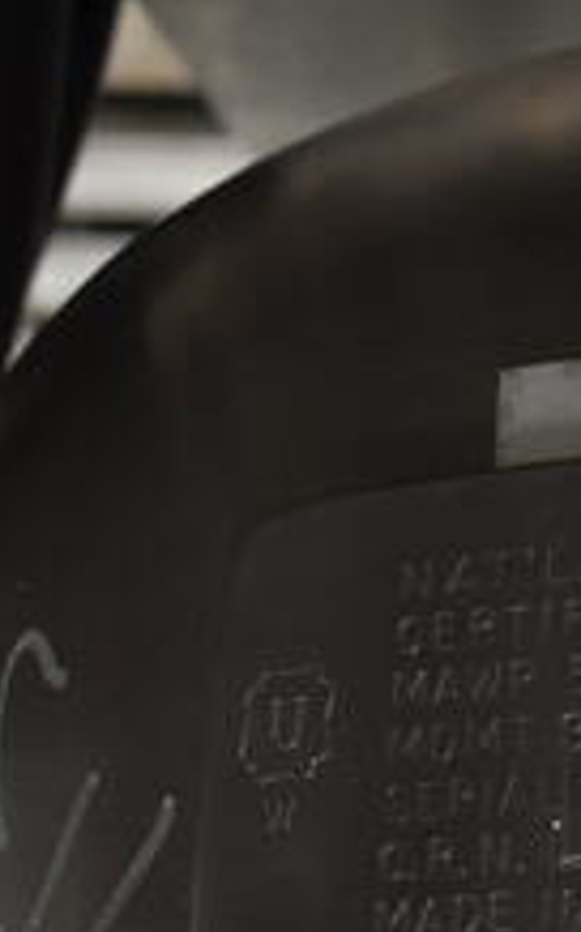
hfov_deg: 14.9
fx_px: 1953
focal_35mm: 77
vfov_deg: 26.4
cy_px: 731
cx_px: 1012
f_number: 4
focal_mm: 18
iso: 2000
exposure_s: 1/60
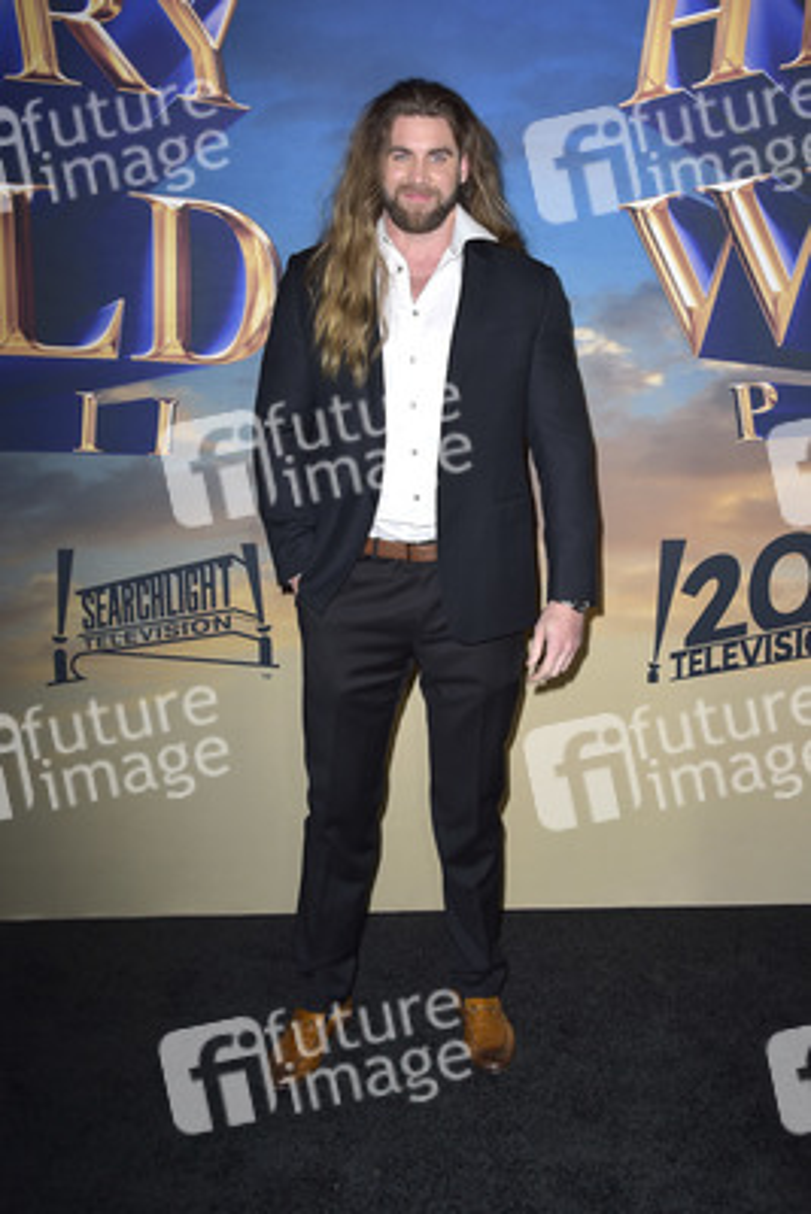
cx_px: 406
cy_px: 607
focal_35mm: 38
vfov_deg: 50.7
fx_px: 1283
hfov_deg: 35.1
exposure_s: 1/250
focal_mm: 38
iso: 320
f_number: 6.3
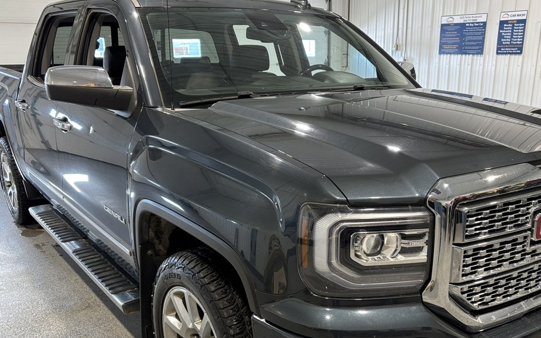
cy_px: 234
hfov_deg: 53.9
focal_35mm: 36
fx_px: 531
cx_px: 306
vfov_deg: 34.9
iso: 100
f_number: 1.6
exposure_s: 1/60
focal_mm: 5.96
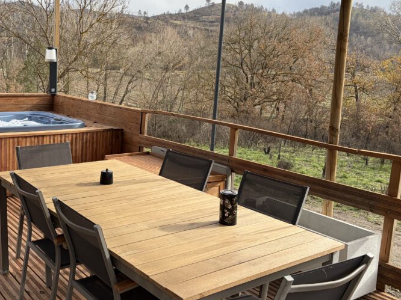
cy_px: 121
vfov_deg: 35.8
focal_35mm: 40
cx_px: 129
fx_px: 463
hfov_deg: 46.0
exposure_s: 1/1517
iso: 64
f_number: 1.6
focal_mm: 5.96
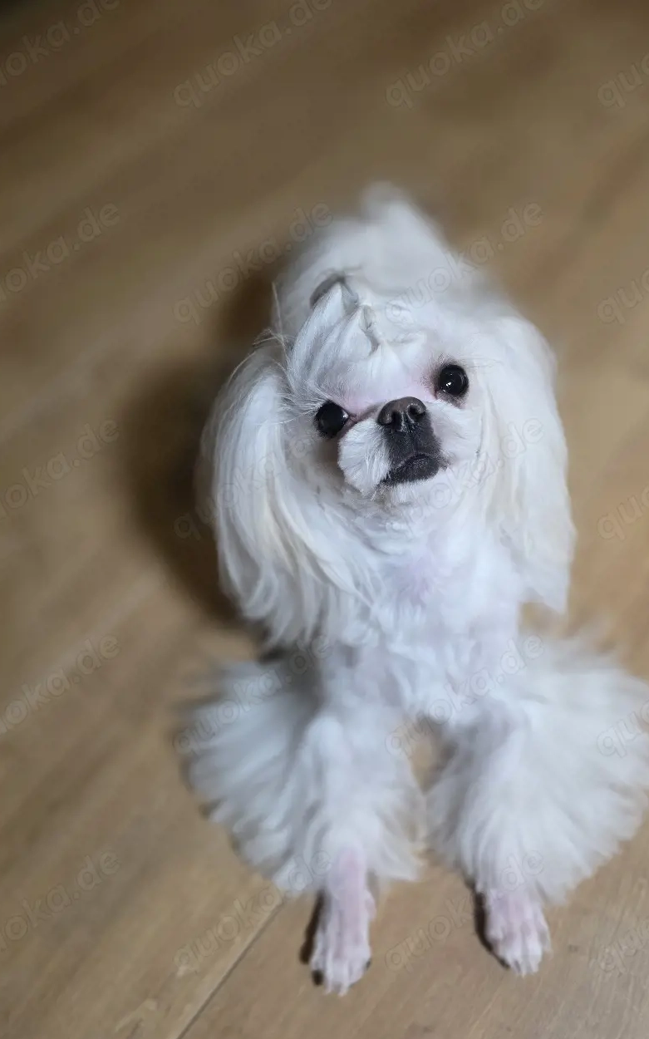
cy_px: 507
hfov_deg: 47.6
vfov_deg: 70.4
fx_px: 736
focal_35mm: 26
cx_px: 311
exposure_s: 1/101
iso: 640
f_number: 1.7
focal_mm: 6.3
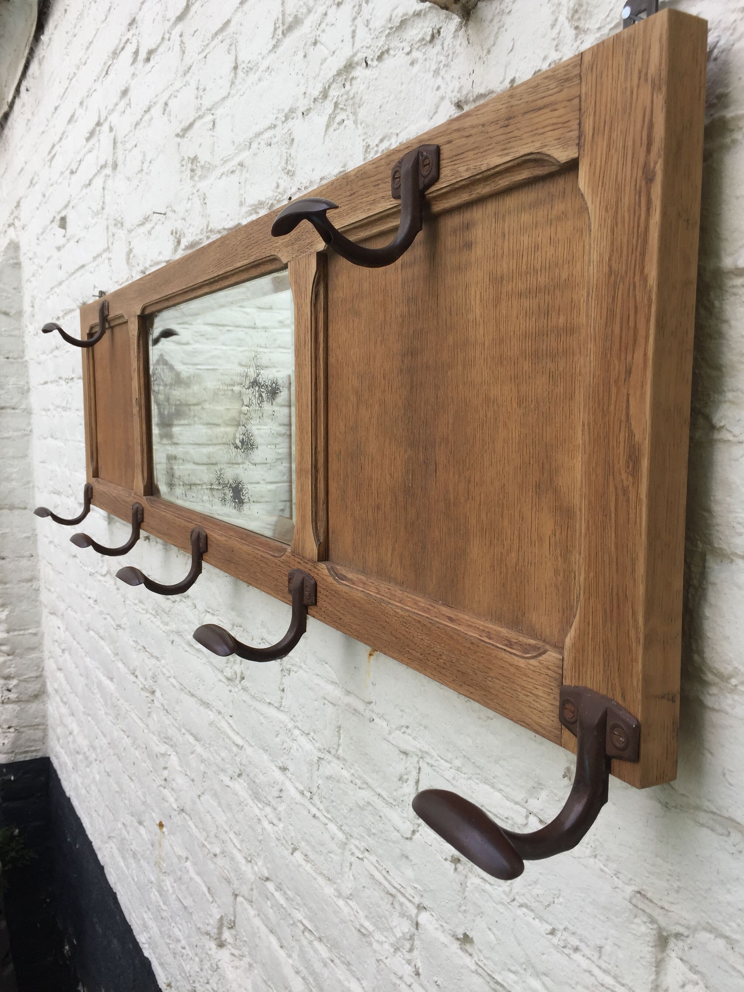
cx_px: 372
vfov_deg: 61.7
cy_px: 496
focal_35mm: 29
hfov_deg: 48.2
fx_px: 831
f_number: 2.2
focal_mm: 4.15
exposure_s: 1/520
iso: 32
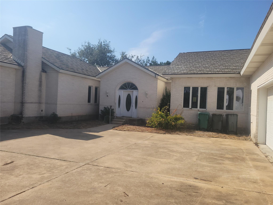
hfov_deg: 67.3
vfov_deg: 53.1
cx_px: 136
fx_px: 205
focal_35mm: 26
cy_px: 102
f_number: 1.8
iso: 40
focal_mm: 5.4
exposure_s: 1/3579
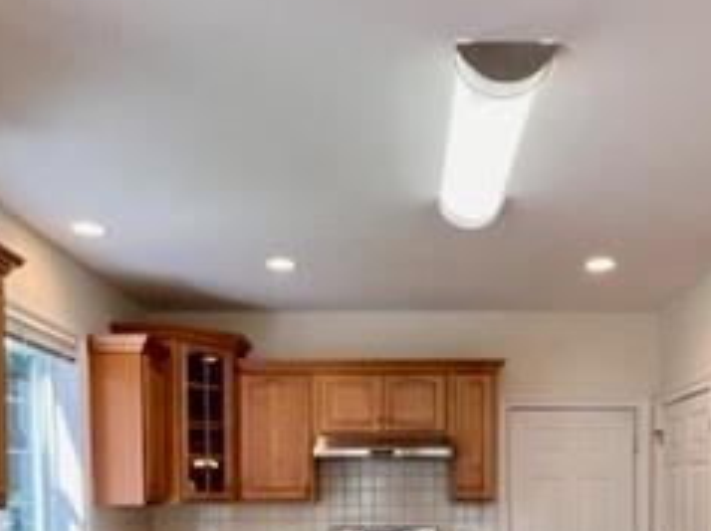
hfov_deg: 52.5
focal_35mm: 35
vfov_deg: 36.7
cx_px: 409
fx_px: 718
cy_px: 525
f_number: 1.8
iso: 125
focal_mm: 1.57
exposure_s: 1/120
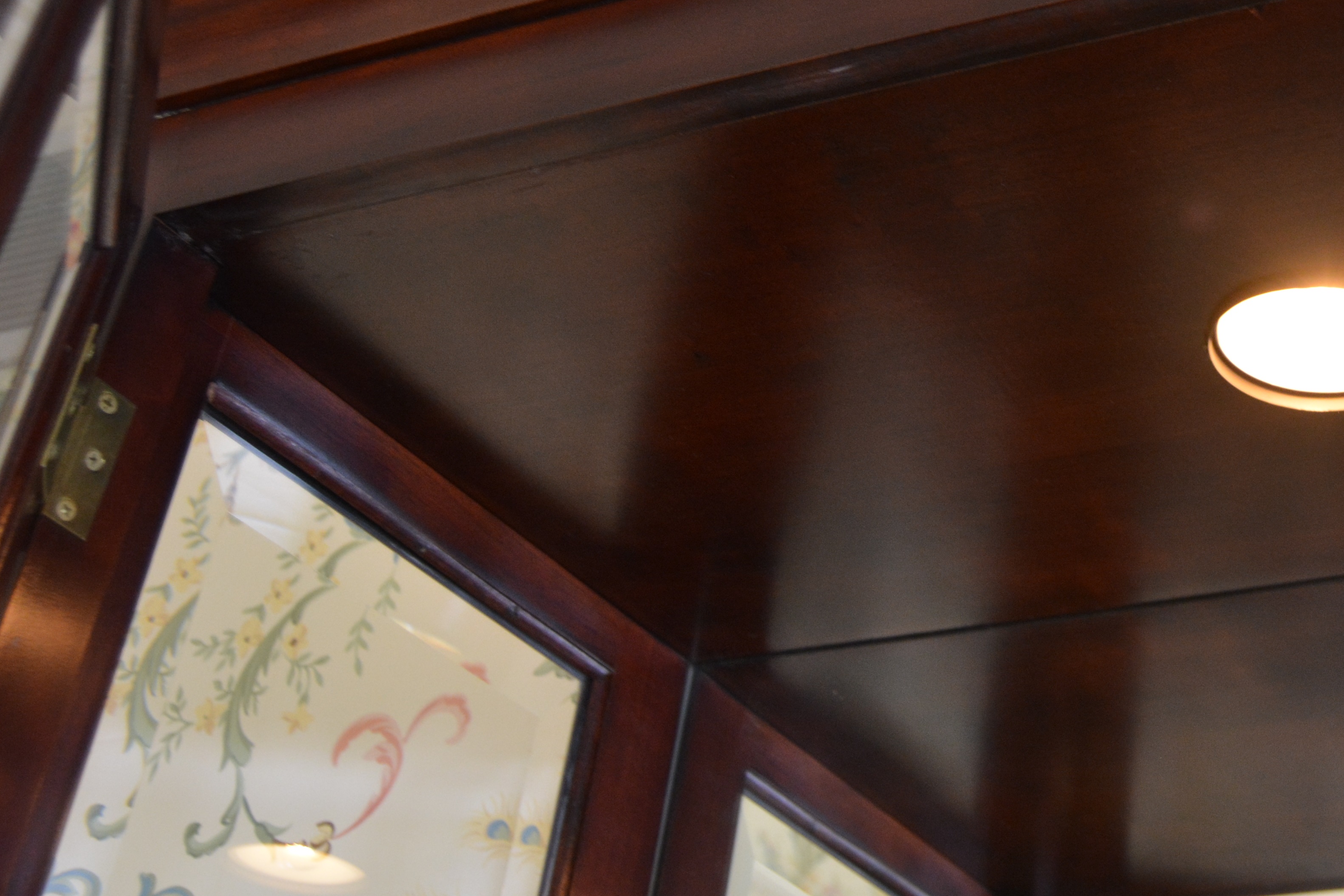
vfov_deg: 23.6
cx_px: 1249
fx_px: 2128
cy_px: 258
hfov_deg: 33.0
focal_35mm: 57
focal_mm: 20
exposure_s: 1/60
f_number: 4
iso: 800
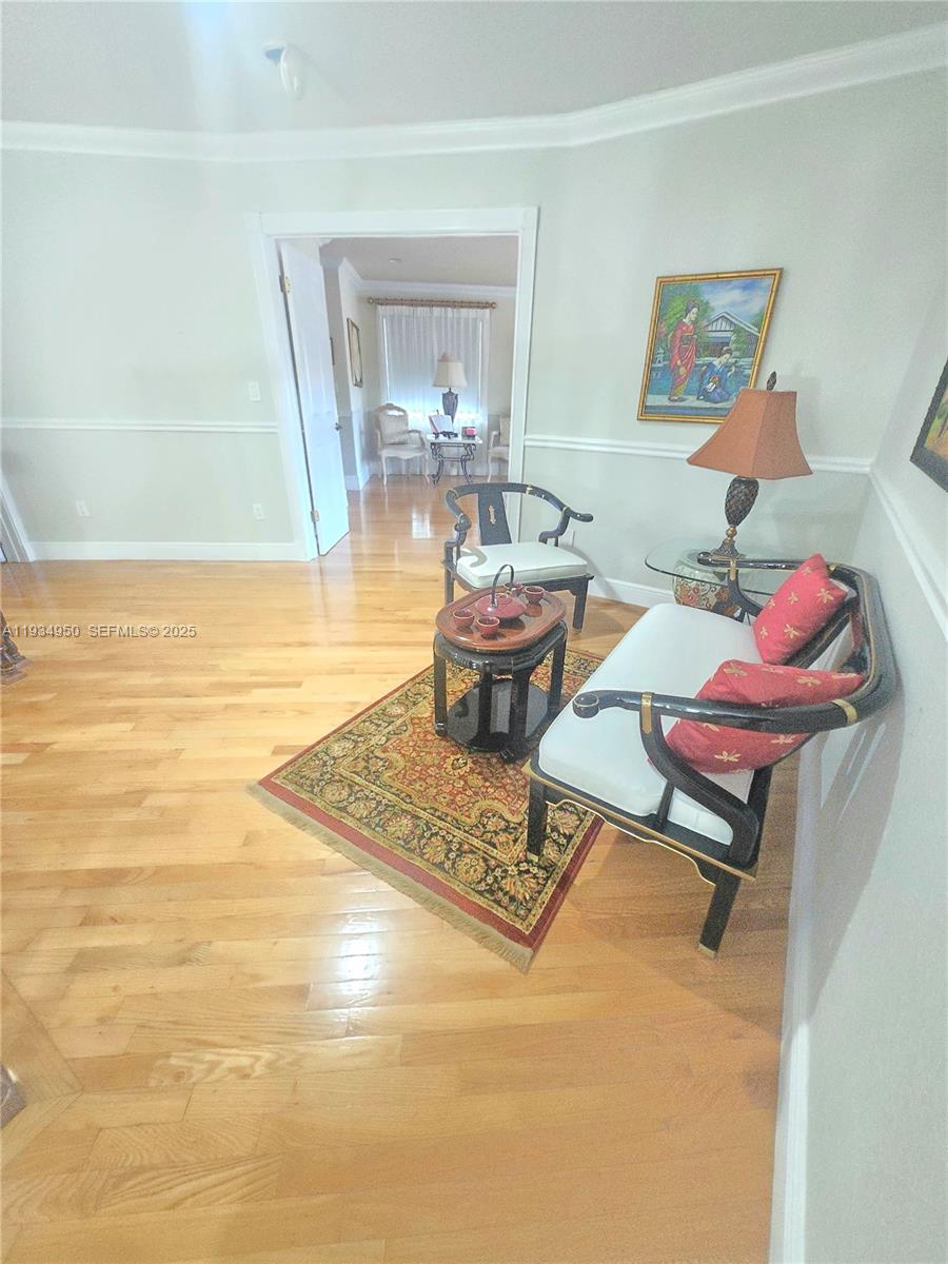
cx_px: 474
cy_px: 632
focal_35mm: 13
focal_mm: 1.7
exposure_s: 1/24
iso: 1600
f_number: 2.2
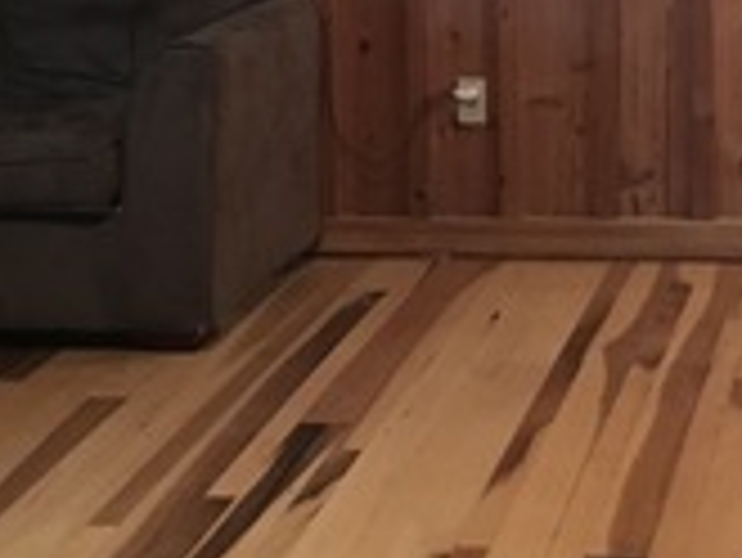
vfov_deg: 12.9
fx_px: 2381
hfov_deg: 17.5
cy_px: -164
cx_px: 605
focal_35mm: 111
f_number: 2.2
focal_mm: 4.15
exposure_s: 1/15
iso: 400
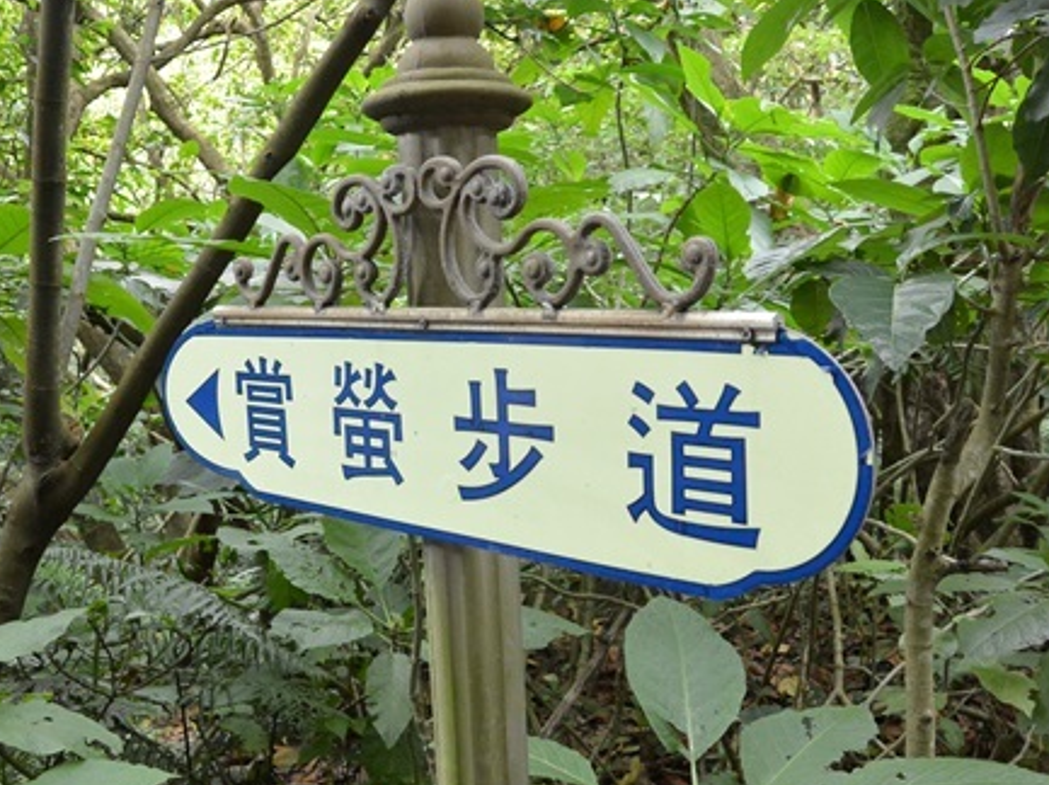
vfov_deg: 39.6
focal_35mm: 36
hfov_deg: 51.0
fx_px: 1090
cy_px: 412
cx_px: 417
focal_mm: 10
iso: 800
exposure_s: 1/40
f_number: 3.5
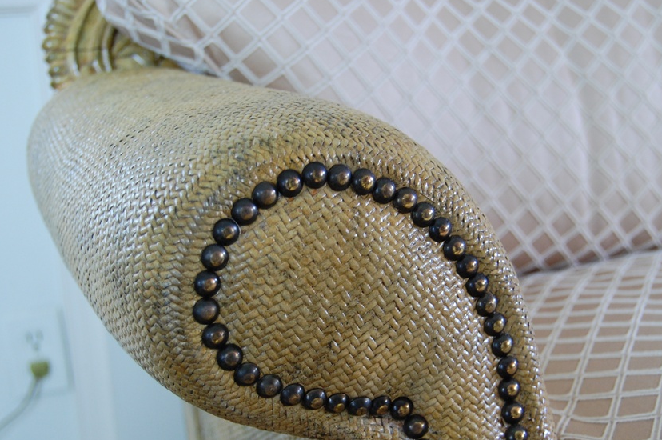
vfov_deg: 23.3
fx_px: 1065
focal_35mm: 58
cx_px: 348
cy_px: 256
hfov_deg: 34.5
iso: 800
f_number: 4.5
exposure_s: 1/10
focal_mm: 32
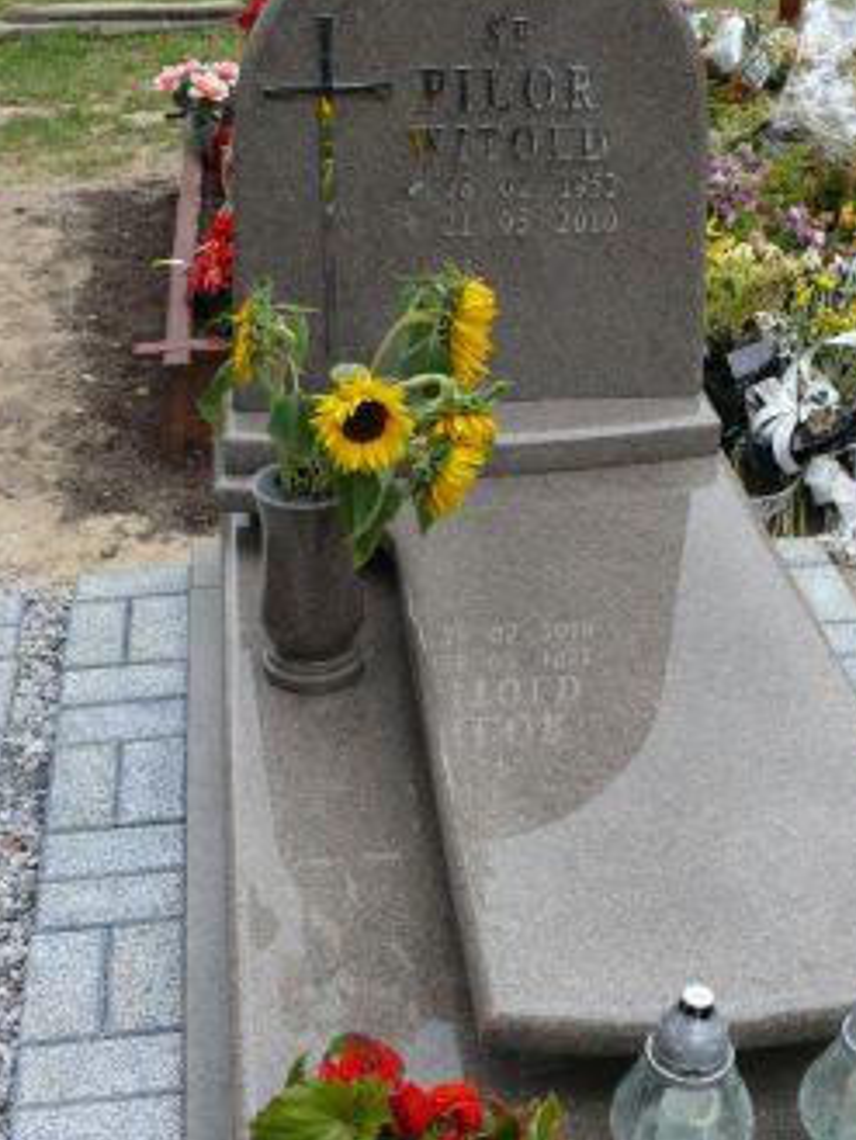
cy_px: 700
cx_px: 589
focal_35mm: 51
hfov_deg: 28.3
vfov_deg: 37.3
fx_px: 1680
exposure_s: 1/250
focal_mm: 7.4
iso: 100
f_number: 4
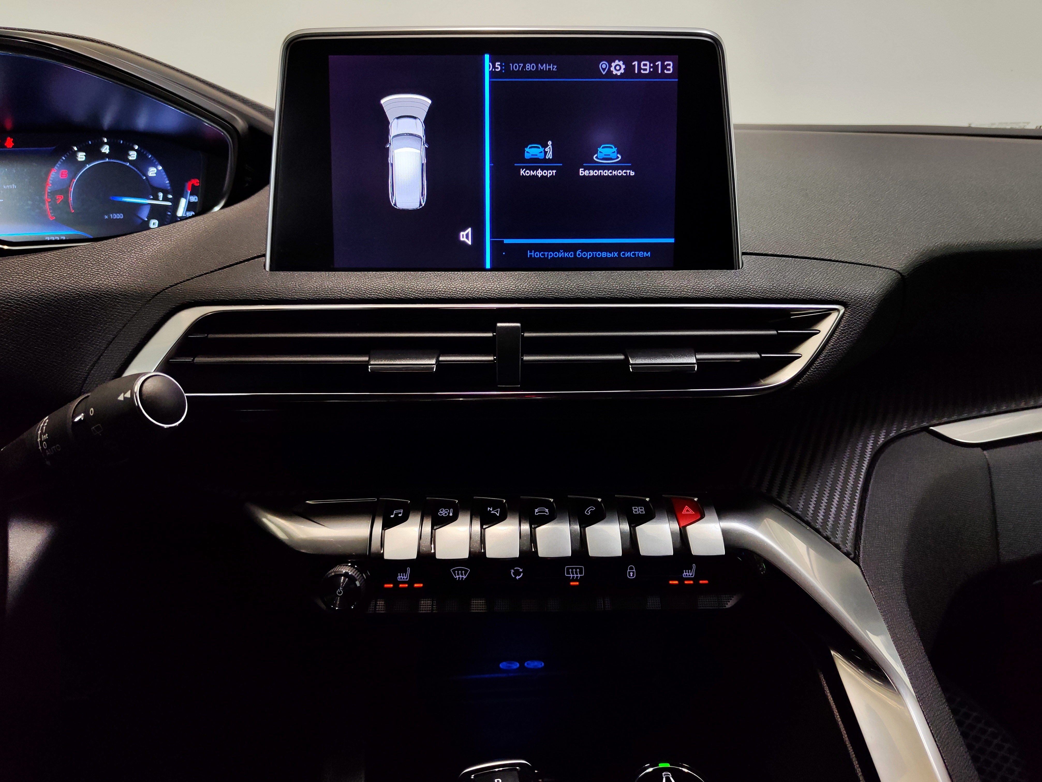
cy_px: 391
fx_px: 722
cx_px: 521
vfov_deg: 56.8
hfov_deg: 71.6
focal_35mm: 24
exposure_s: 1/100
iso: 128
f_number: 1.88
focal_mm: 5.59
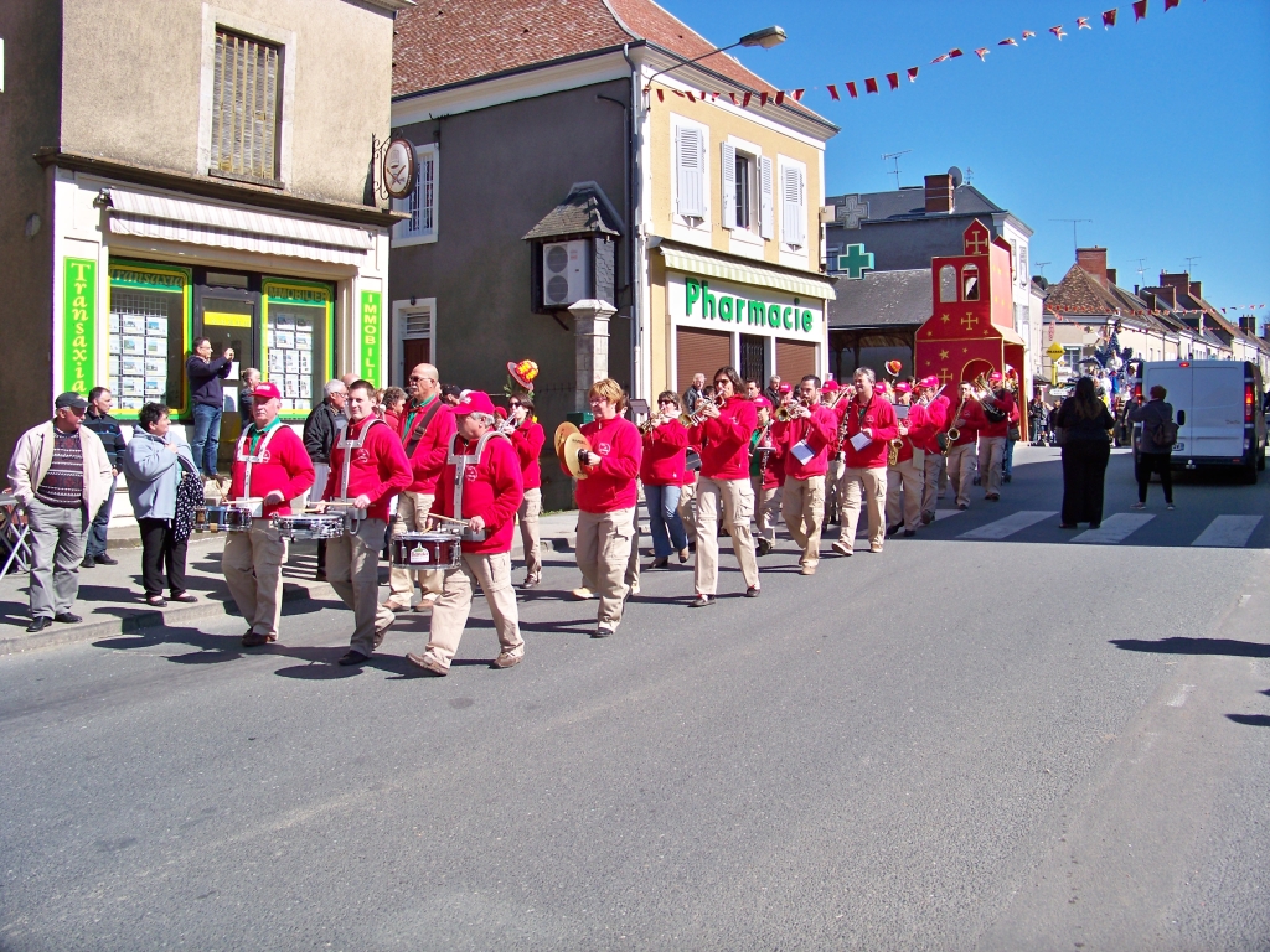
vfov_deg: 42.9
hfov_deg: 55.4
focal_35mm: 33
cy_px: 476
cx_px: 635
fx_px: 1211
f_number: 2.8
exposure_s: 1/1000
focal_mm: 5.85
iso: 80
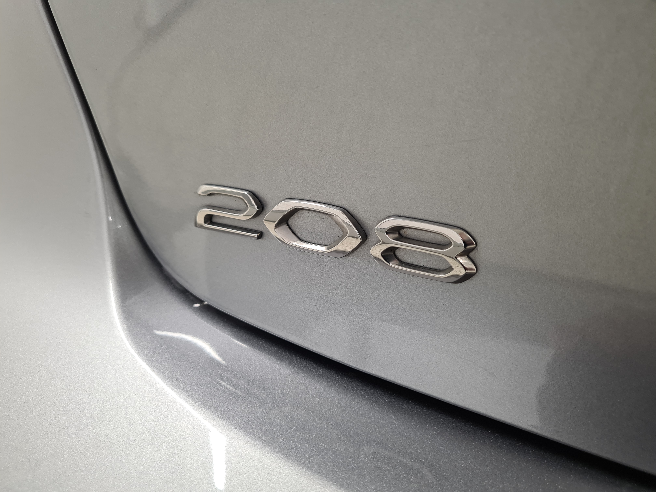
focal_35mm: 26
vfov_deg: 53.1
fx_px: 493
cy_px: 246
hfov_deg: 67.3
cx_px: 328
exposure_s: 1/50
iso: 80
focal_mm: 5.4
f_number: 1.8
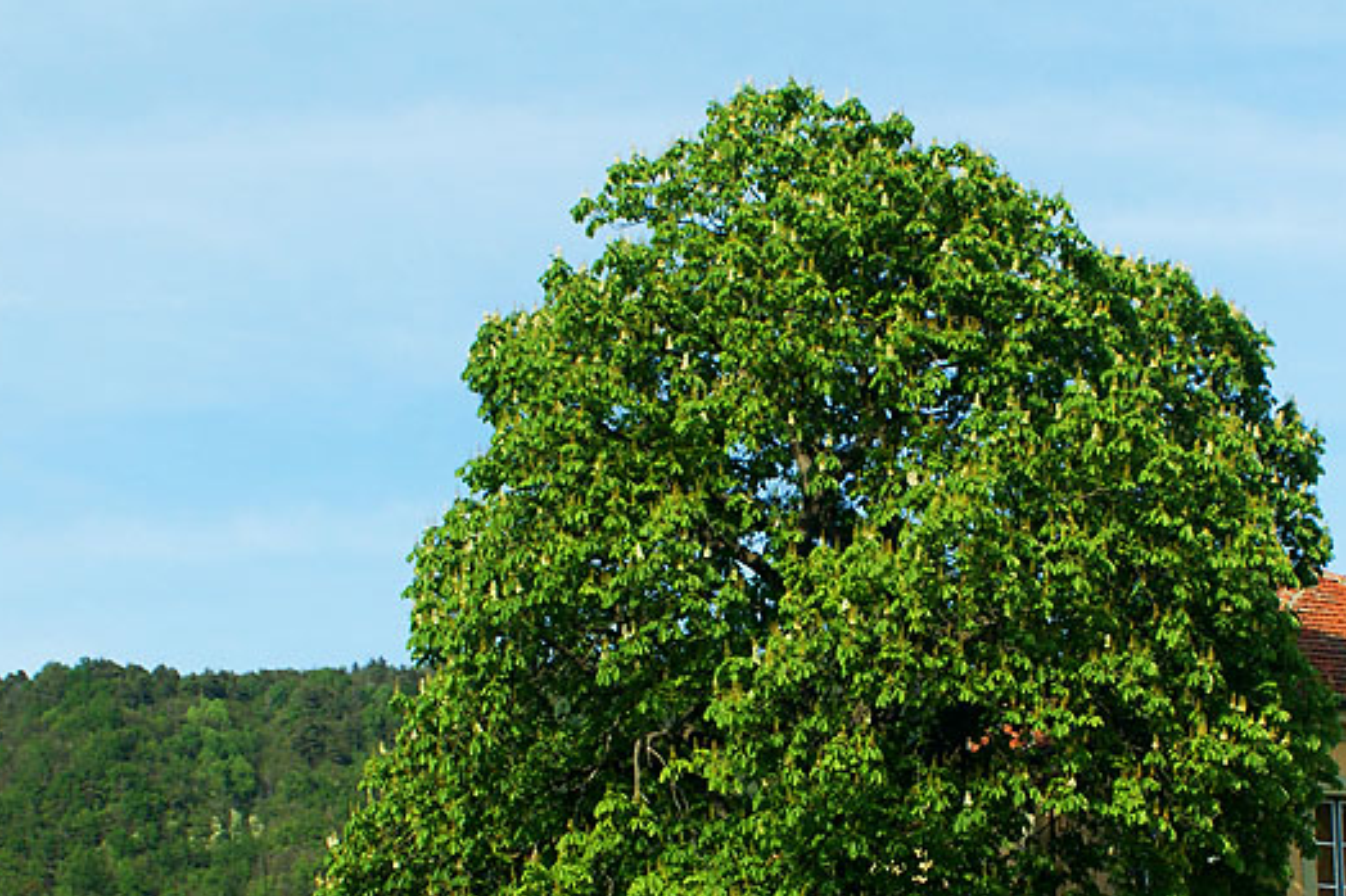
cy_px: 724
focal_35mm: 82
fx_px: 3065
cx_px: 825
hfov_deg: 24.7
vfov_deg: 16.5
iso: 200
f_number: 5.6
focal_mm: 28
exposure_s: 1/640
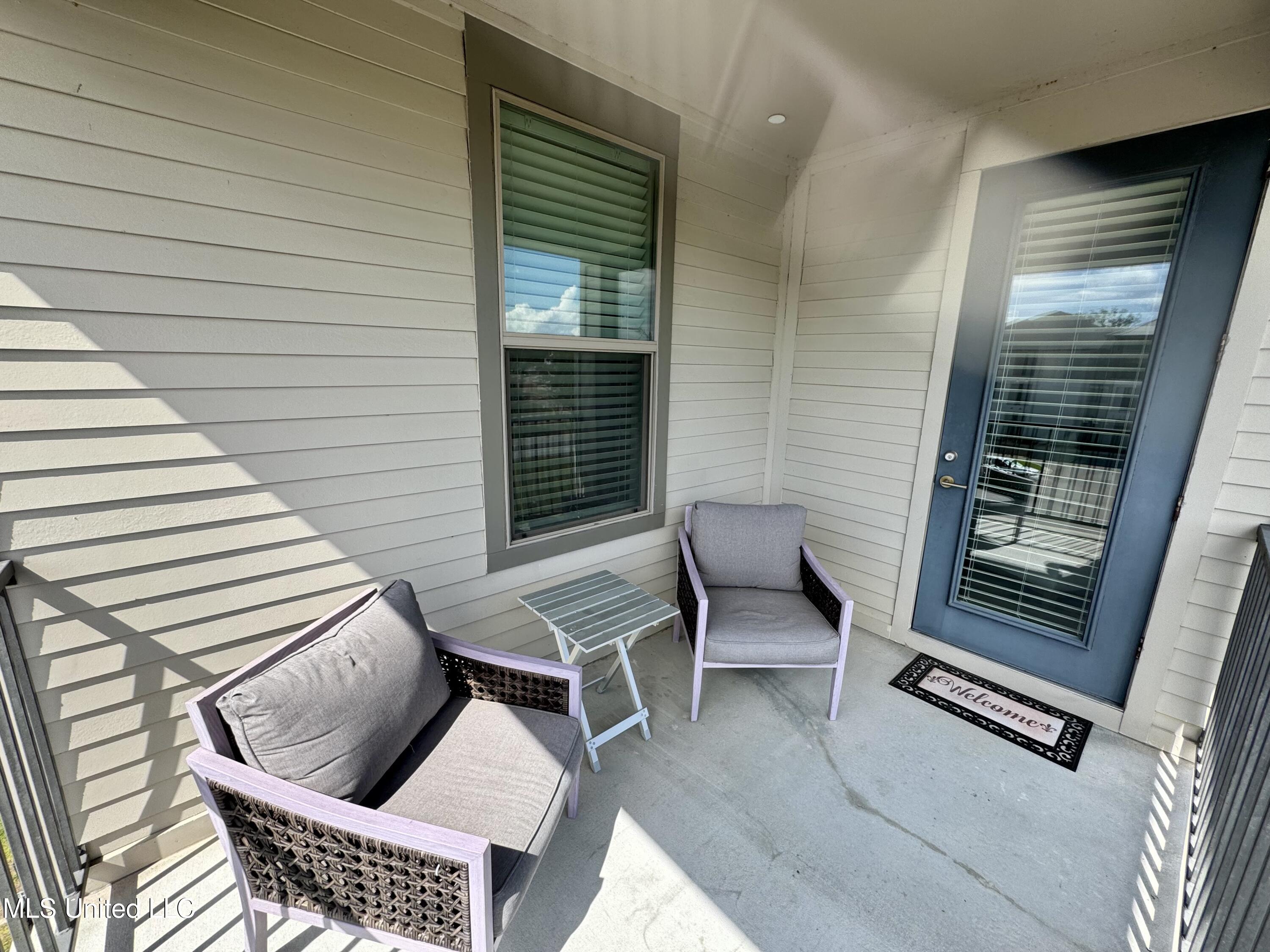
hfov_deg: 102.1
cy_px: 476
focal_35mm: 14
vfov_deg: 85.7
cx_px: 635
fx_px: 514
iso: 40
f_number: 2.2
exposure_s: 1/515
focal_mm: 2.22
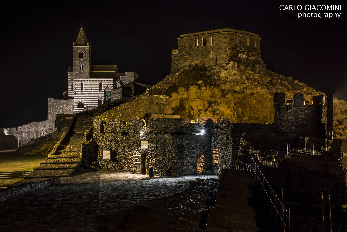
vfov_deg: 25.8
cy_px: 116
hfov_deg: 37.9
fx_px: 506
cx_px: 174
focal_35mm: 52
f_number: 9
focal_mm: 35
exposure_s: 8
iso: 100
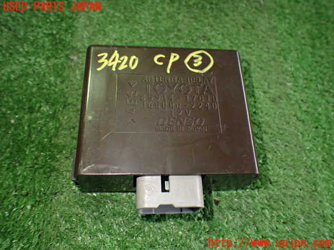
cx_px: 167
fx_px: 289
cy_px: 125
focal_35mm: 30
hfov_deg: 60.0
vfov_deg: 46.8
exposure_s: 1/125
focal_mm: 5.4
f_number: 2.3
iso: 640
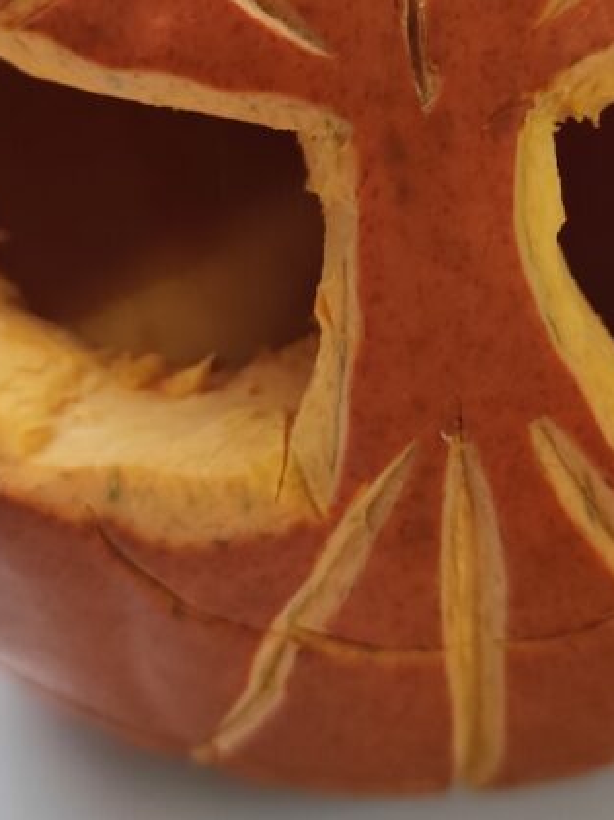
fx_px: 1326
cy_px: 185
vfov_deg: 33.5
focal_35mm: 56
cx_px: 415
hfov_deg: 25.9
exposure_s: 1/100
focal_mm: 6.14
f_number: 1.65
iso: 400
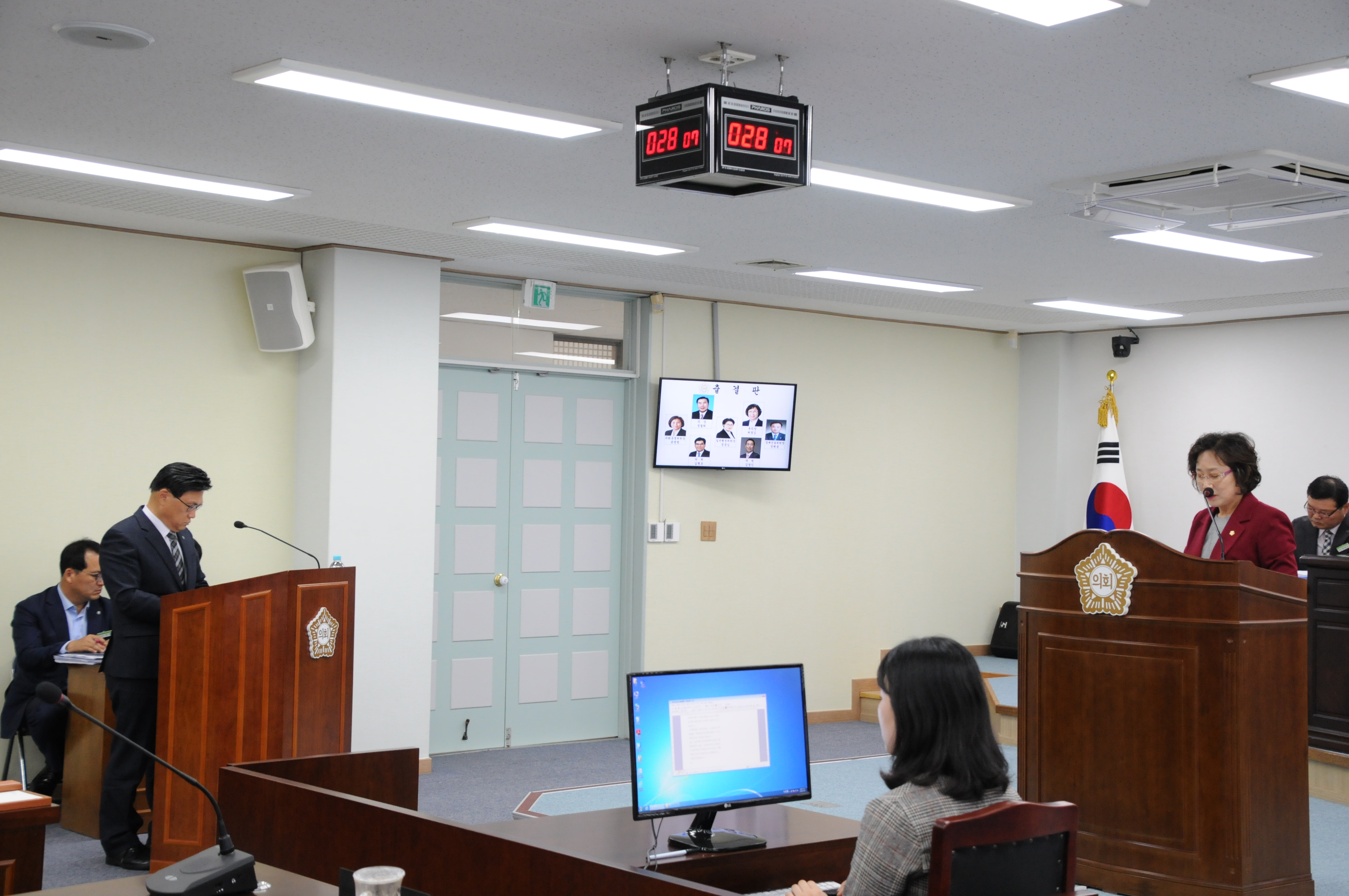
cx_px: 674
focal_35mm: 48
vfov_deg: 28.0
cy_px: 448
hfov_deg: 41.2
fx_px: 1796
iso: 1000
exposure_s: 1/100
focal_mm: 32
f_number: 5
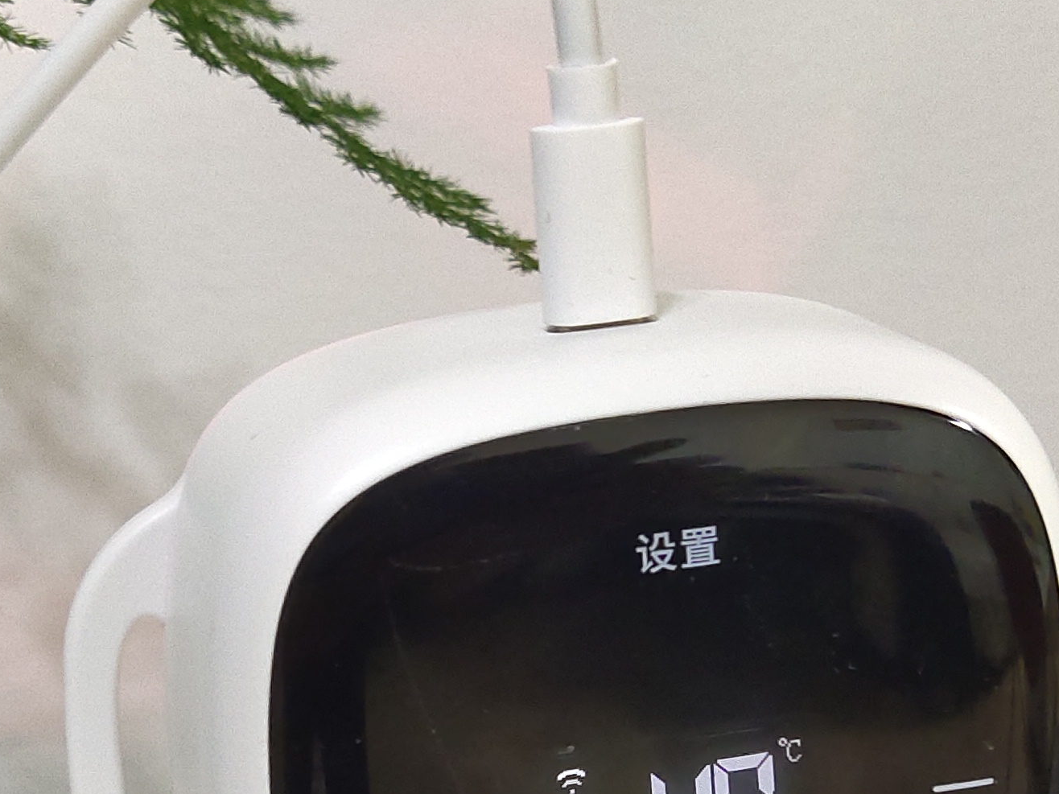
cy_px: 628
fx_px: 2325
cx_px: 485
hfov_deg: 25.7
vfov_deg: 19.2
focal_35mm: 76
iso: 466
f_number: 1.8
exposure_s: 1/33
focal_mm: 4.71
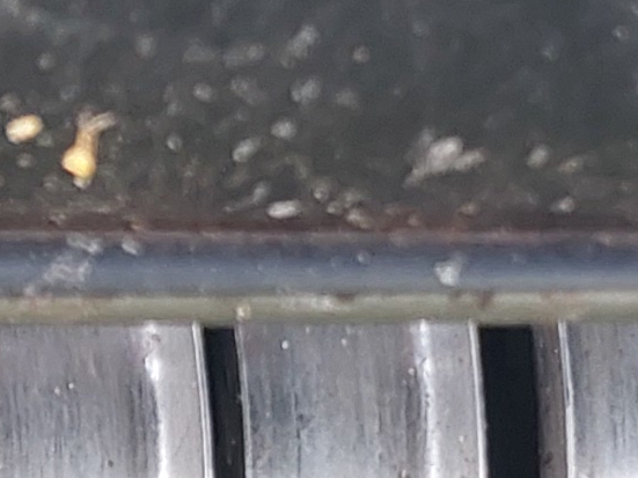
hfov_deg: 9.6
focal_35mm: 200
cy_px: 1021
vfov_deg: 7.1
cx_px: -355
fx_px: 3685
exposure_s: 1/60
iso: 50
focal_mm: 4
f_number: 1.8
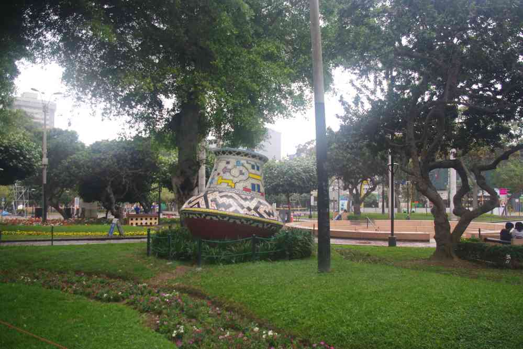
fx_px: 458
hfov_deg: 59.5
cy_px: 174
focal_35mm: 32
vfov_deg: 41.7
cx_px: 262
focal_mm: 21
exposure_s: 1/50
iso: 200
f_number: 5.6
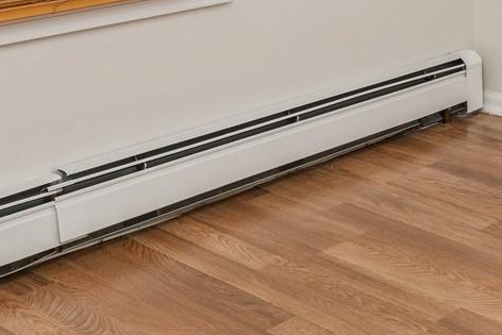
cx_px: 663
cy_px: -228
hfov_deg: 24.3
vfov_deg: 16.5
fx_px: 1004
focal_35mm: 72
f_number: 8
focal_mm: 17
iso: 200
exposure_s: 1/10
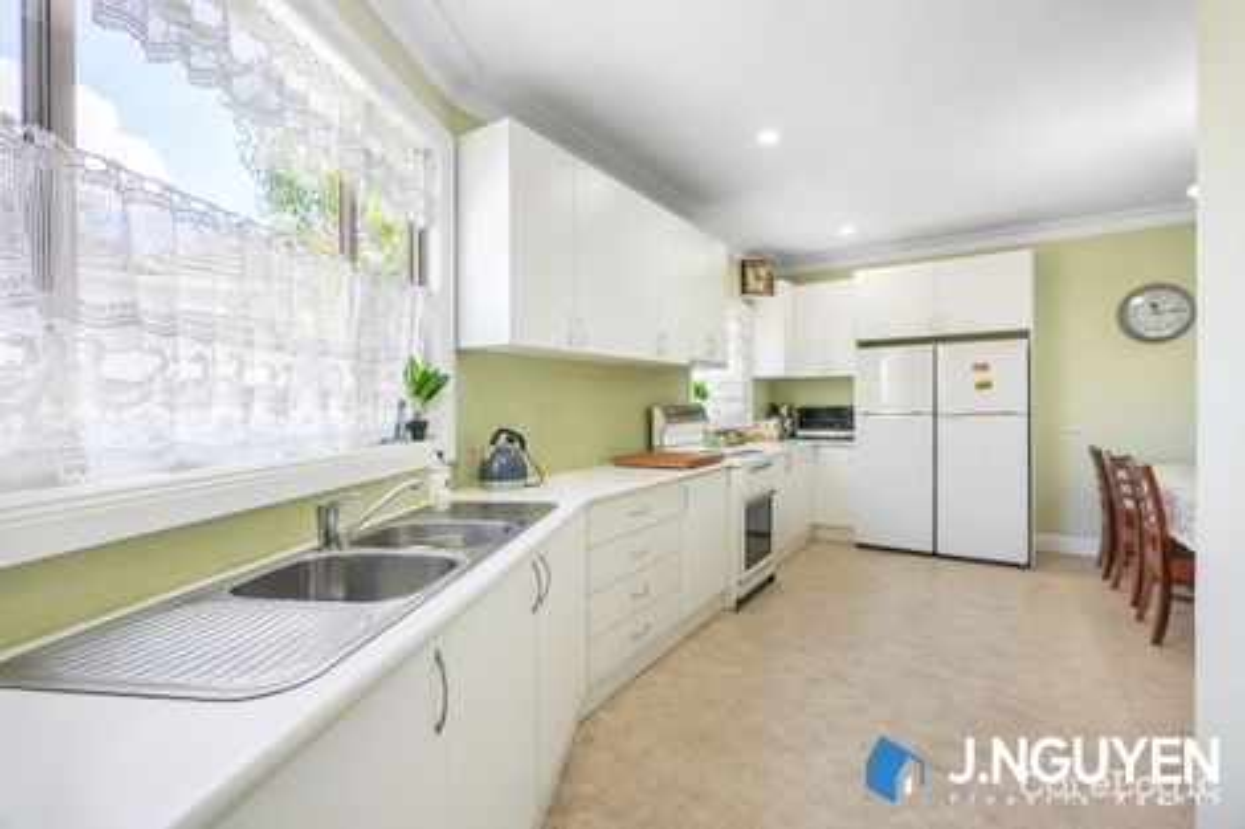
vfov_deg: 73.7
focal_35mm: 16
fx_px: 553
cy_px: 414
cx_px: 622
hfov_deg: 96.8
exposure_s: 1/100
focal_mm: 16
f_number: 9
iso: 1000
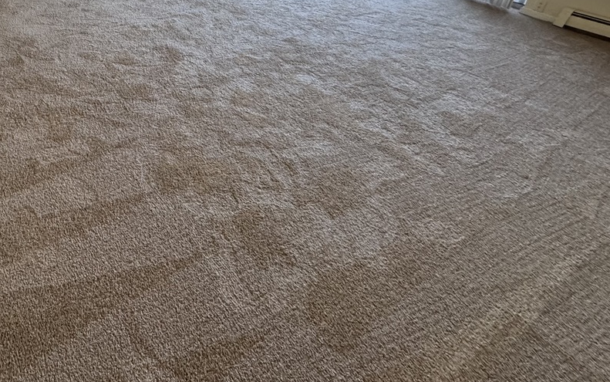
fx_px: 449
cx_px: 79
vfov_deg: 40.1
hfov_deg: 59.8
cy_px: -5
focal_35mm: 27
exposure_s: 1/120
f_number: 2.2
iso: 320
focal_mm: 2.22
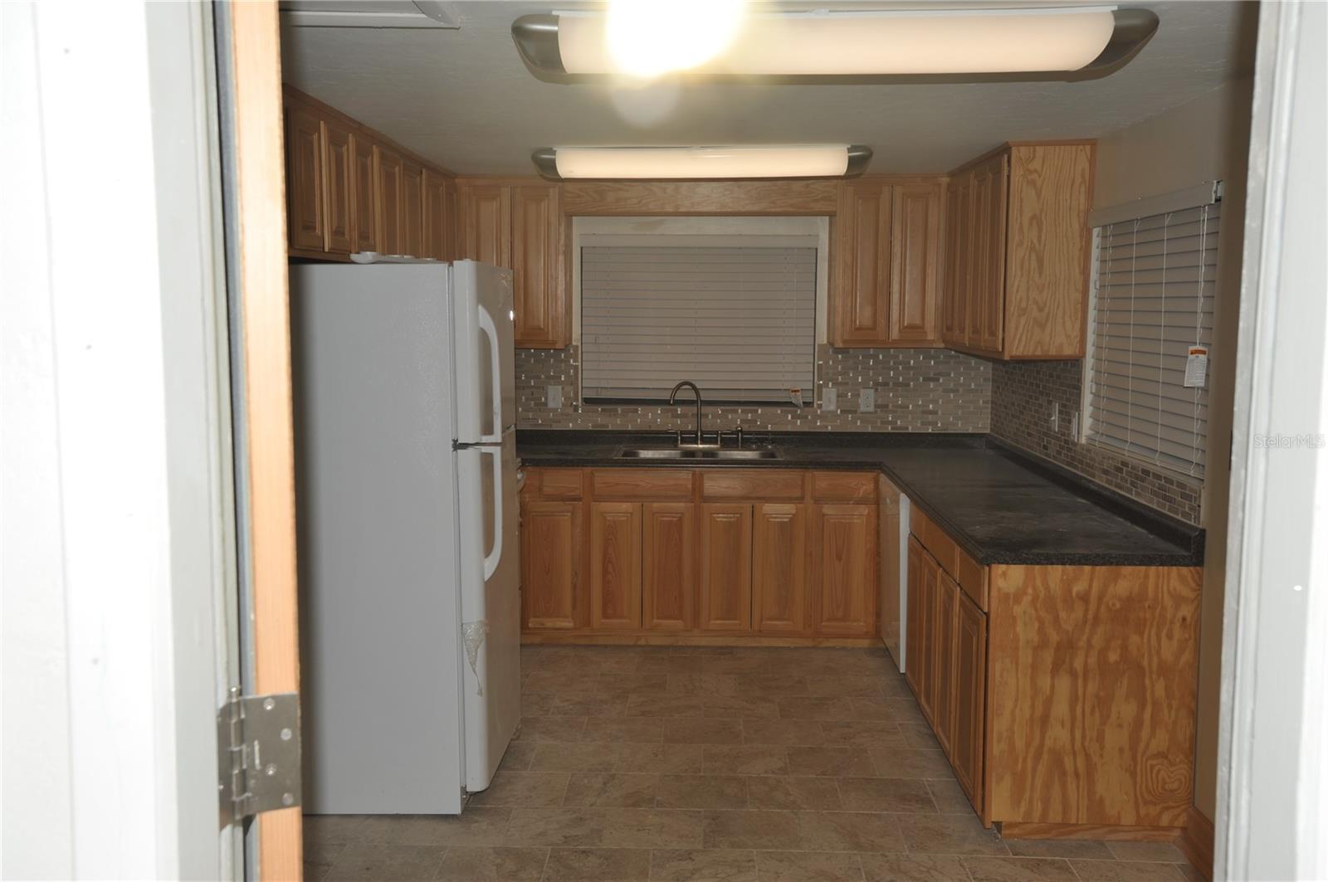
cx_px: 664
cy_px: 441
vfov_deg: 37.8
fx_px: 1290
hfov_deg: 54.5
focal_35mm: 35
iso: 200
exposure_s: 1/160
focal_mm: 35
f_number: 9
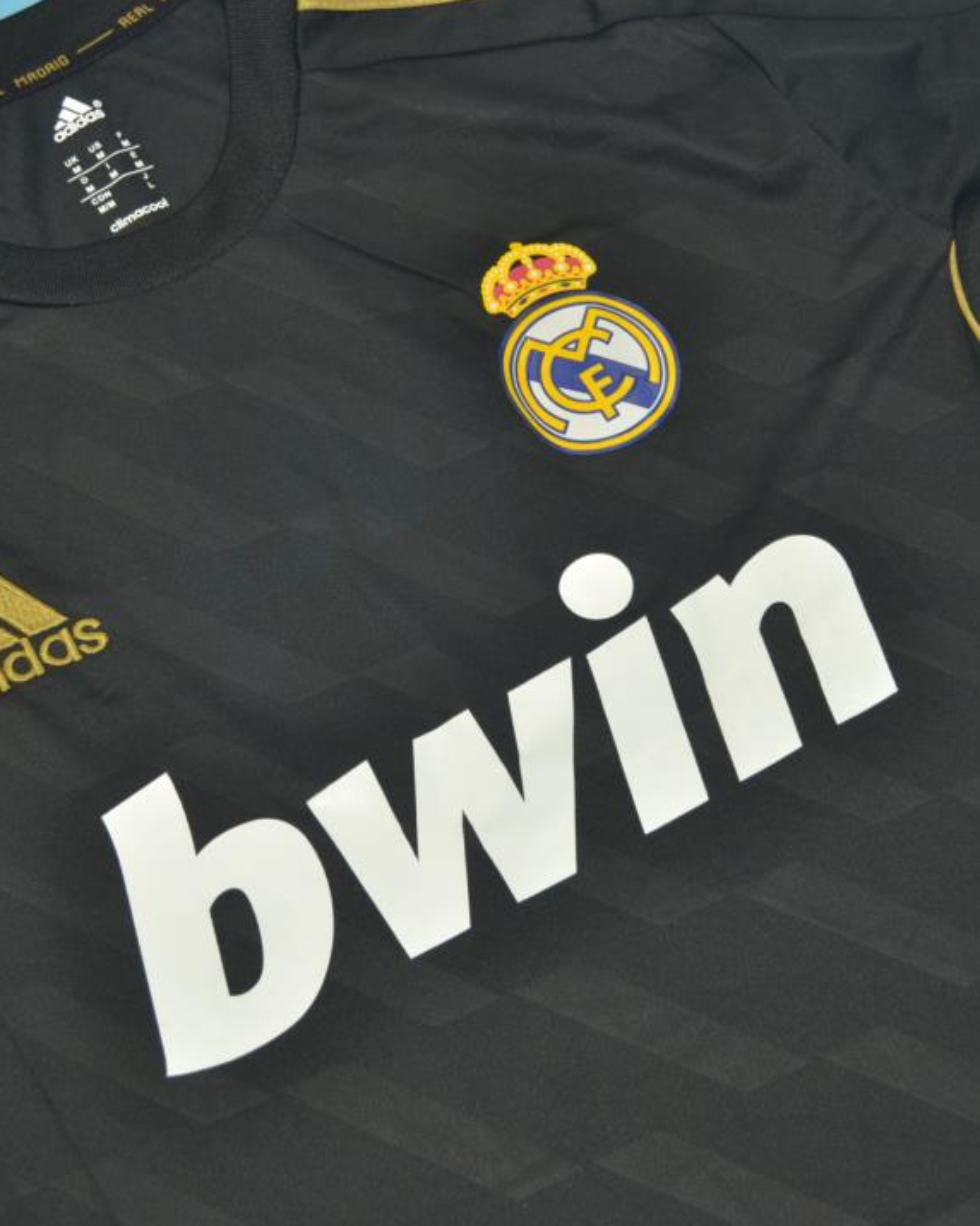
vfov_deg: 27.9
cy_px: 612
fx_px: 2465
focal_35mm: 68
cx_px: 442
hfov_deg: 22.5
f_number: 4.8
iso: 200
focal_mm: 32
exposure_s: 1/100
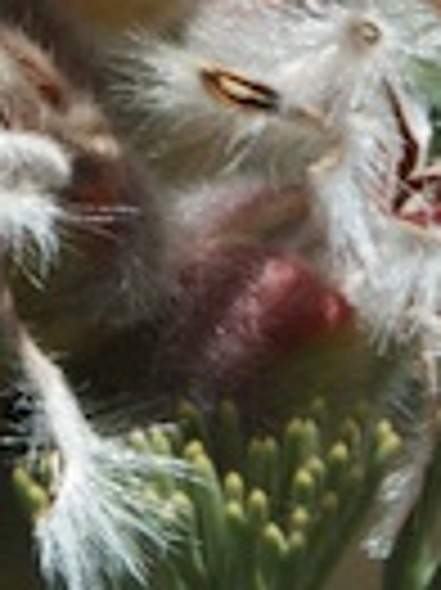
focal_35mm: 1869
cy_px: -180
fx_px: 31799
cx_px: 52
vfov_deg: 1.1
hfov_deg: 0.8
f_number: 16
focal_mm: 170
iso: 160
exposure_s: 1/80
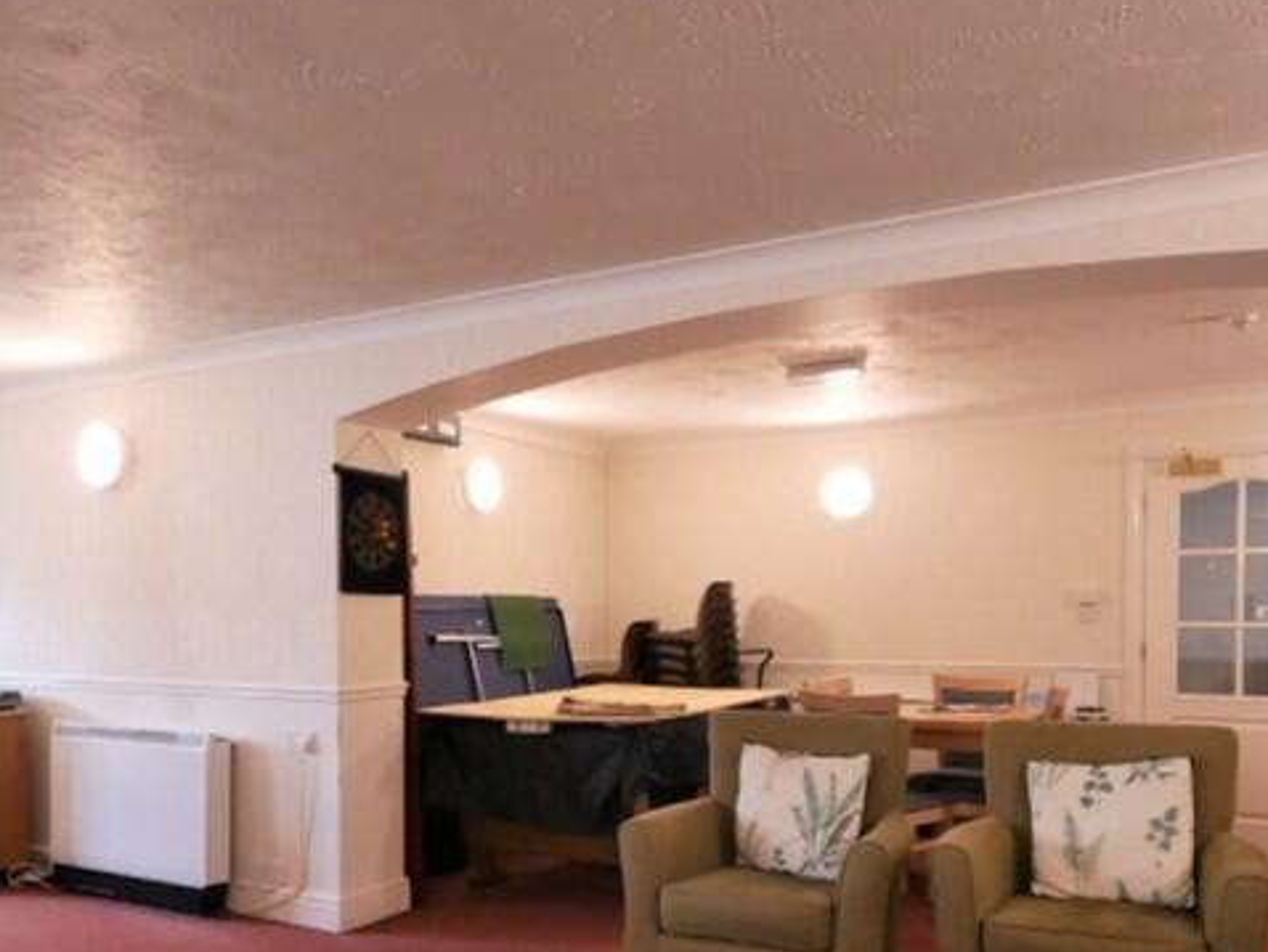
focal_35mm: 30
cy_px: 643
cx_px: 592
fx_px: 1099
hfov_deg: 59.9
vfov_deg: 46.0
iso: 1250
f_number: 4
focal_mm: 7
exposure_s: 1/60
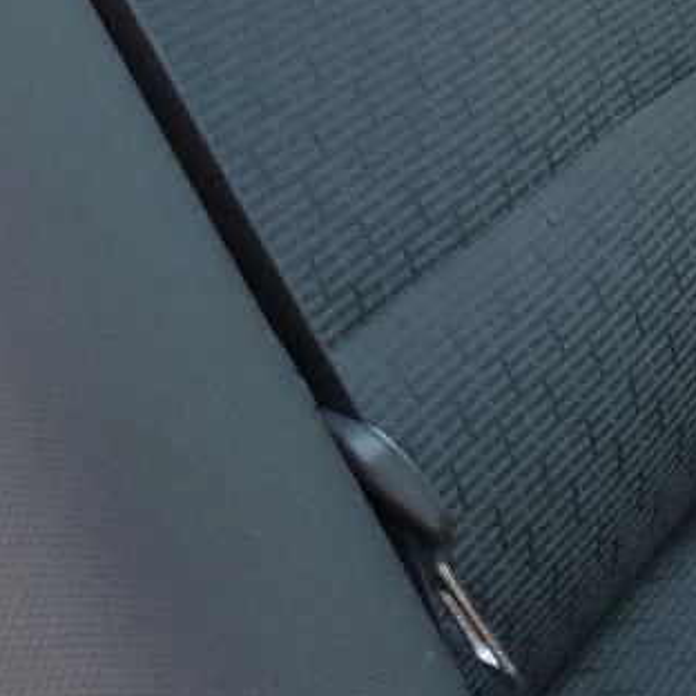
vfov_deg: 14.3
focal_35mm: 118
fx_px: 2684
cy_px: -170
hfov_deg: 12.8
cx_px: 1421
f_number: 1.5
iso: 50
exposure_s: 1/256
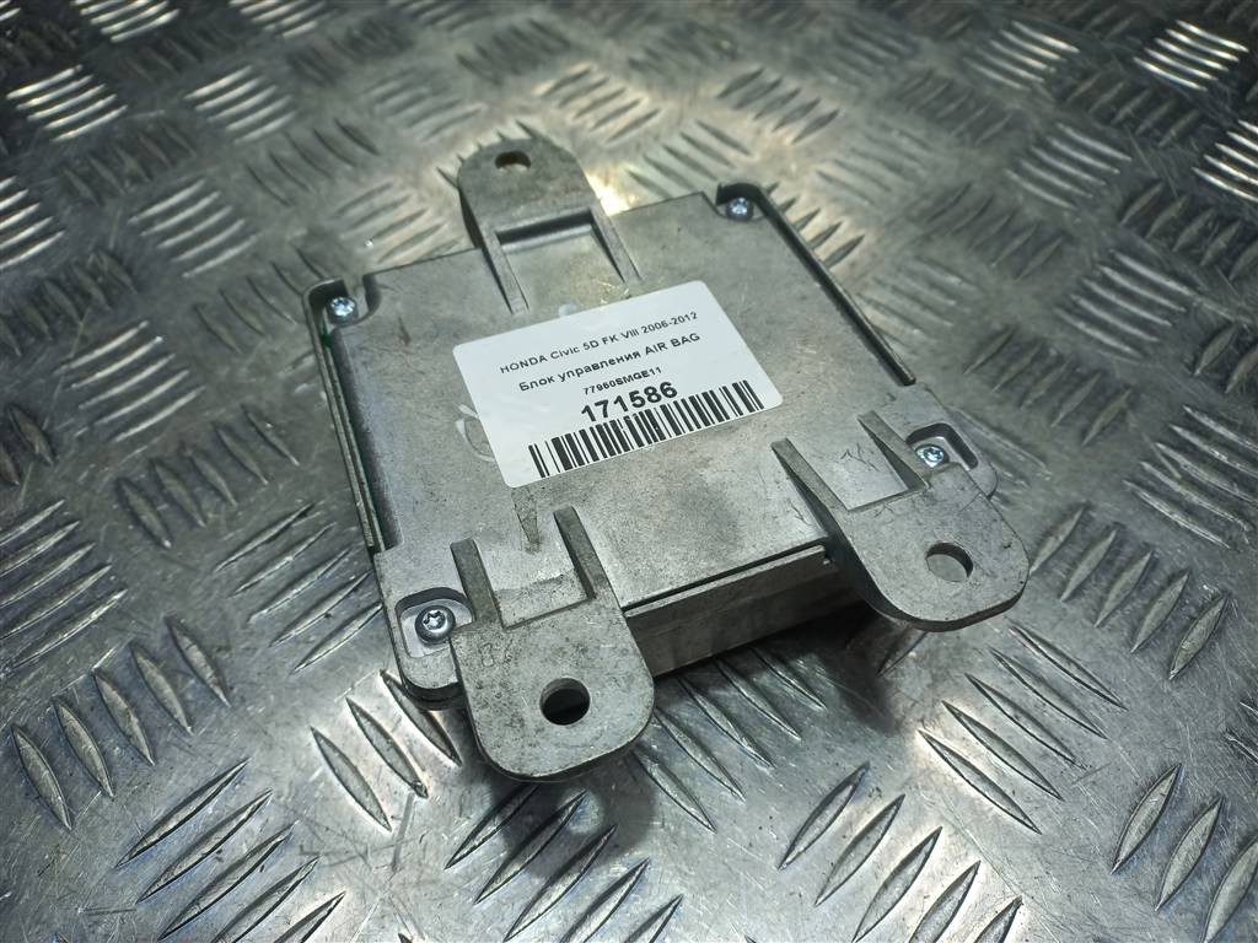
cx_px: 629
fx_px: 909
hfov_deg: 69.4
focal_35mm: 25
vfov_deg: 54.9
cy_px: 472
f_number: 1.8
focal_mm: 4.6
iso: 25
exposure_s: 1/100
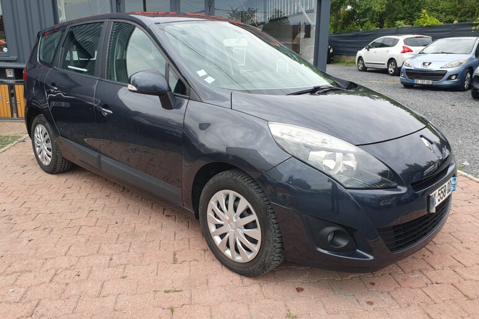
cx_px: 238
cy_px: 147
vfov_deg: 46.3
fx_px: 372
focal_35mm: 28
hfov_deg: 65.5
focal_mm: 4.32
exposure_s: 1/562
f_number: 2.4
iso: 50
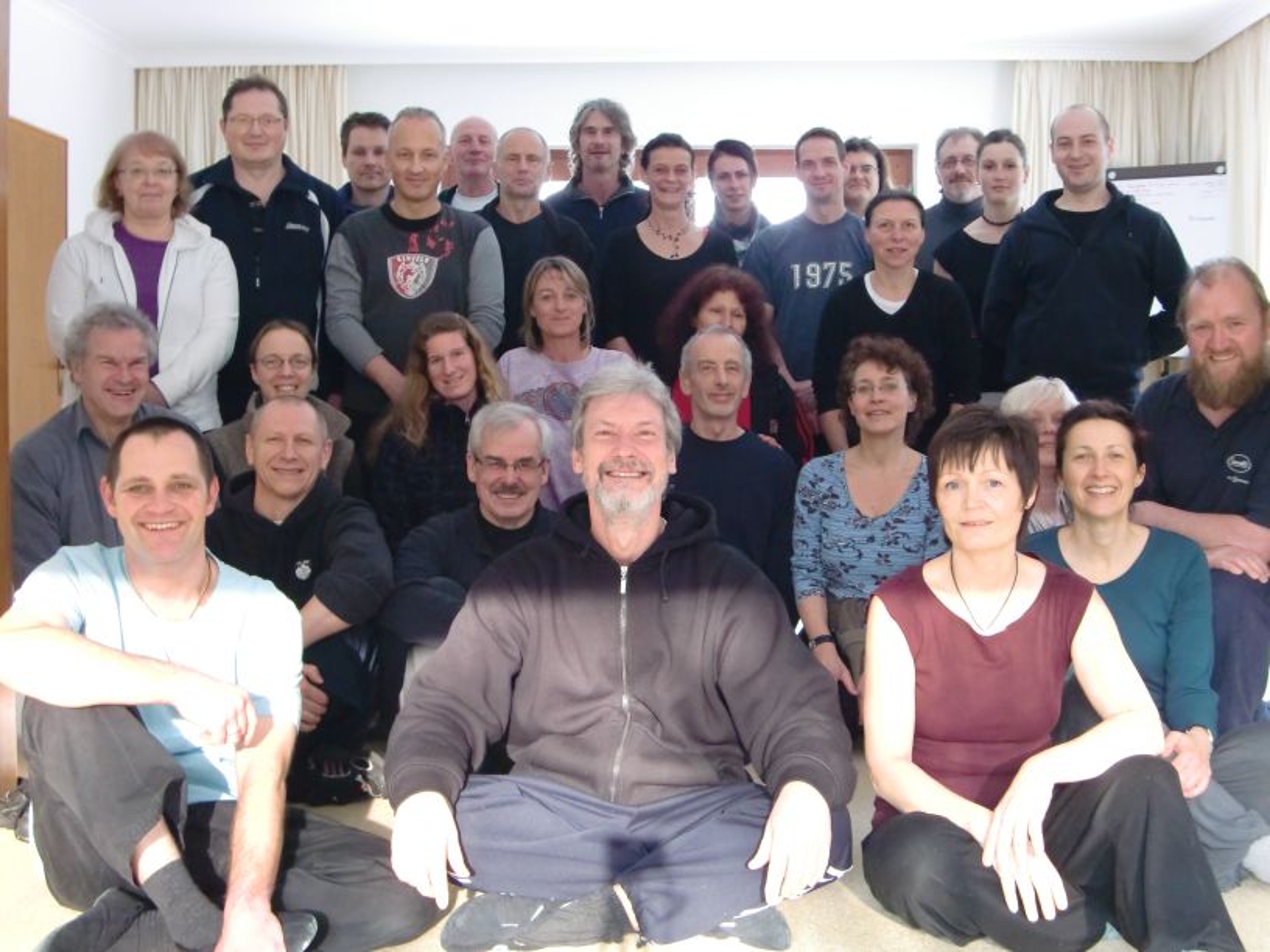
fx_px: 1688
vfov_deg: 31.5
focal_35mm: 46
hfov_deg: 41.2
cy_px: 476
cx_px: 635
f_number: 3.3
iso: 500
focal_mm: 8.2
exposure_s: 1/60
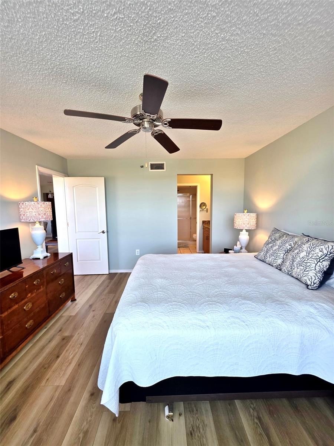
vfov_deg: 106.2
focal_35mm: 13
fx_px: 167
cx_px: 167
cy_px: 223
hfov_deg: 89.9
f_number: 1.9
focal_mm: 2.2
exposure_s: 1/120
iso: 125
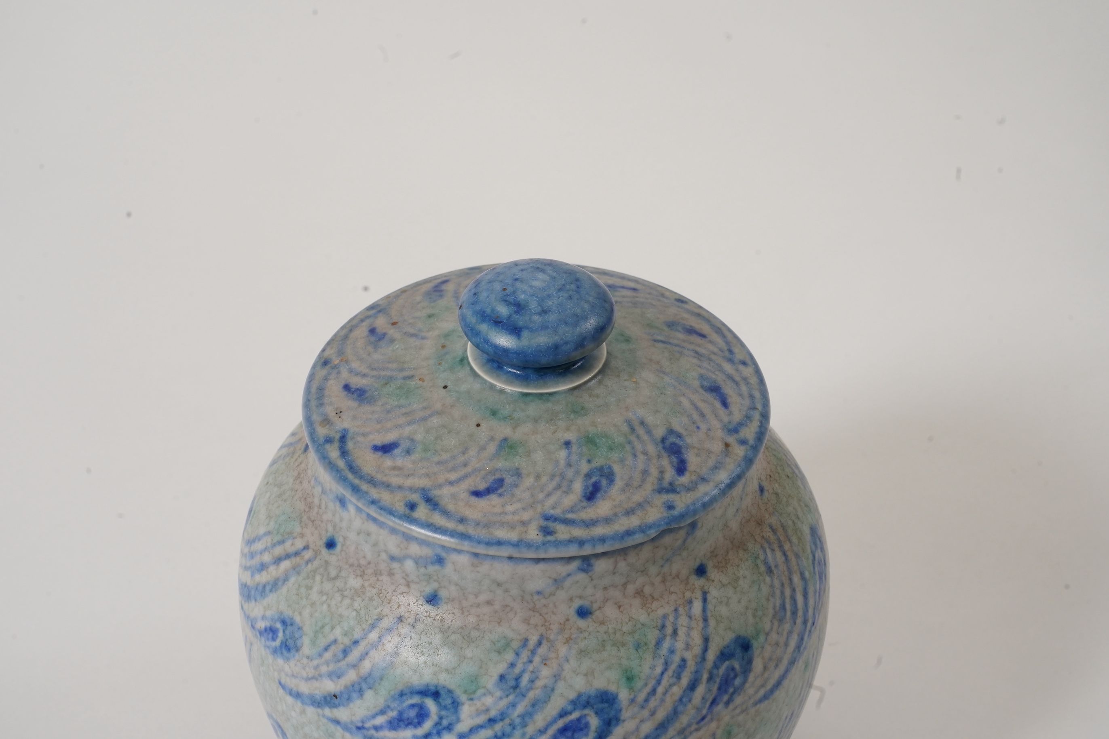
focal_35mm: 84
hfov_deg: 24.2
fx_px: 2588
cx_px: 554
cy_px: 370
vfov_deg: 16.3
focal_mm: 84
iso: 1250
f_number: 16
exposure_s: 1/125
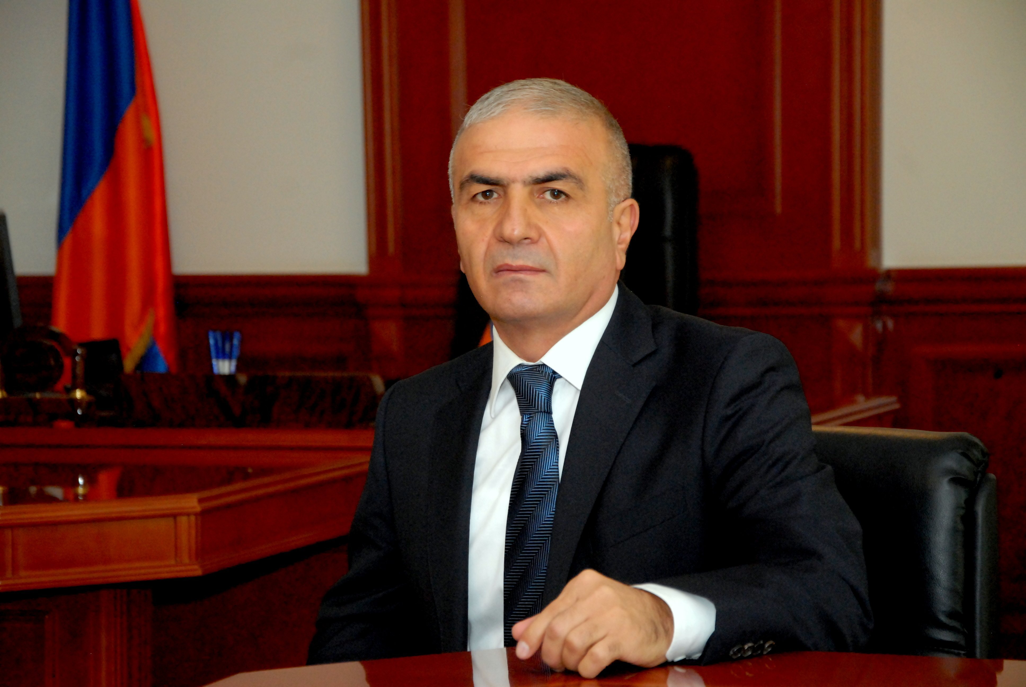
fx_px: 3424
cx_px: 513
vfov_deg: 11.5
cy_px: 344
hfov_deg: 17.0
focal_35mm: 120
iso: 1250
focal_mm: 80
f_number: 5.3
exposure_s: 1/60
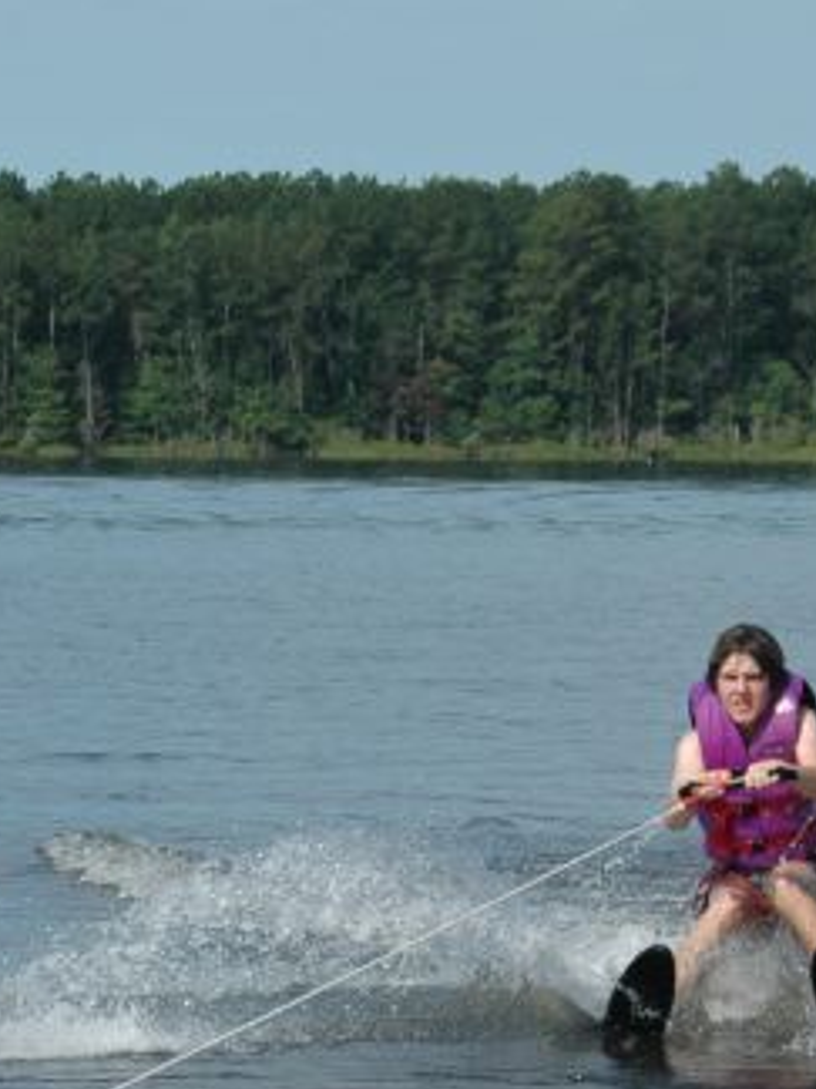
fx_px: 9288
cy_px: 857
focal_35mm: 296
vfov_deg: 6.7
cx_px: 107
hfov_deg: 5.0
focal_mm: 65
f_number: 10
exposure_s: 1/400
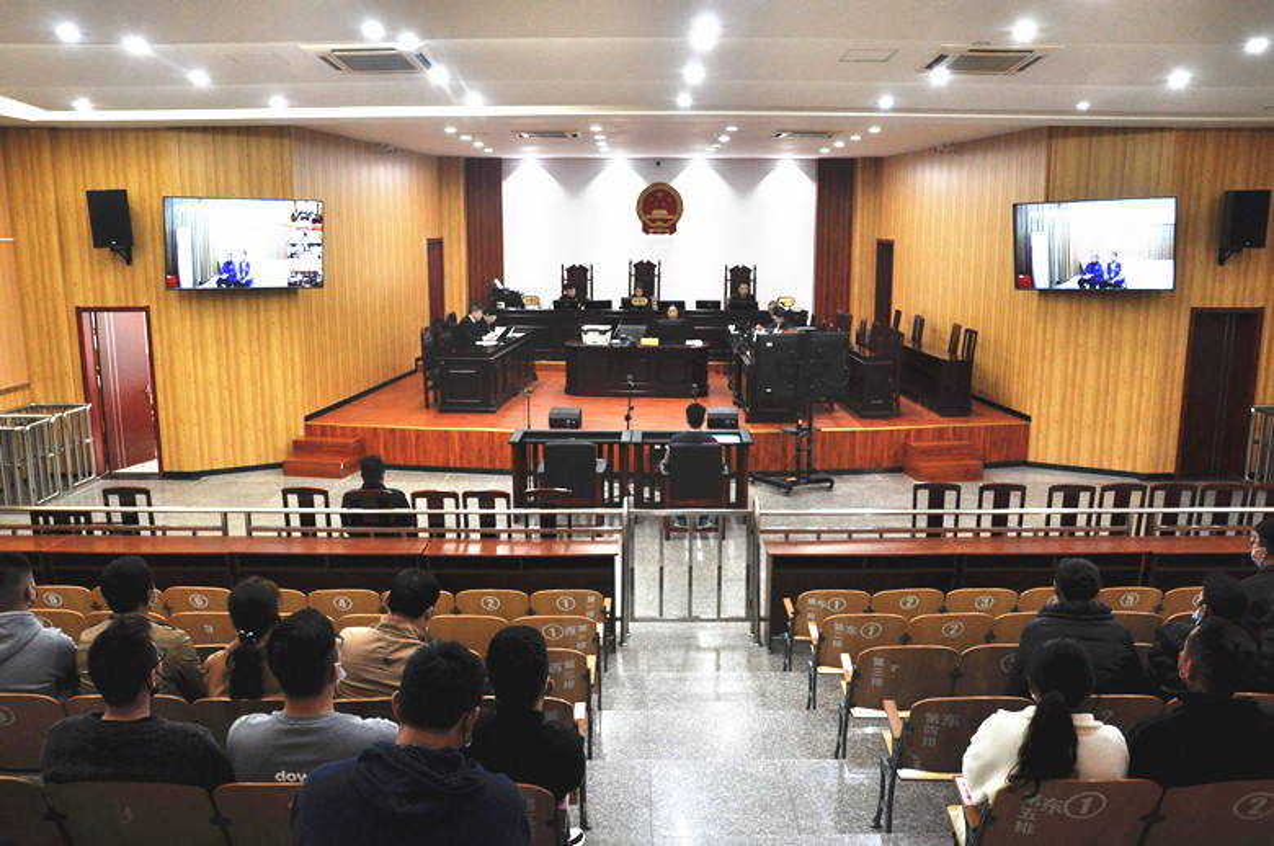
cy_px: 423
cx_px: 637
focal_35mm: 27
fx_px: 954
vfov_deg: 47.8
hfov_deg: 67.4
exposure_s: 1/50
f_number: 7.1
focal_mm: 18
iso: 800
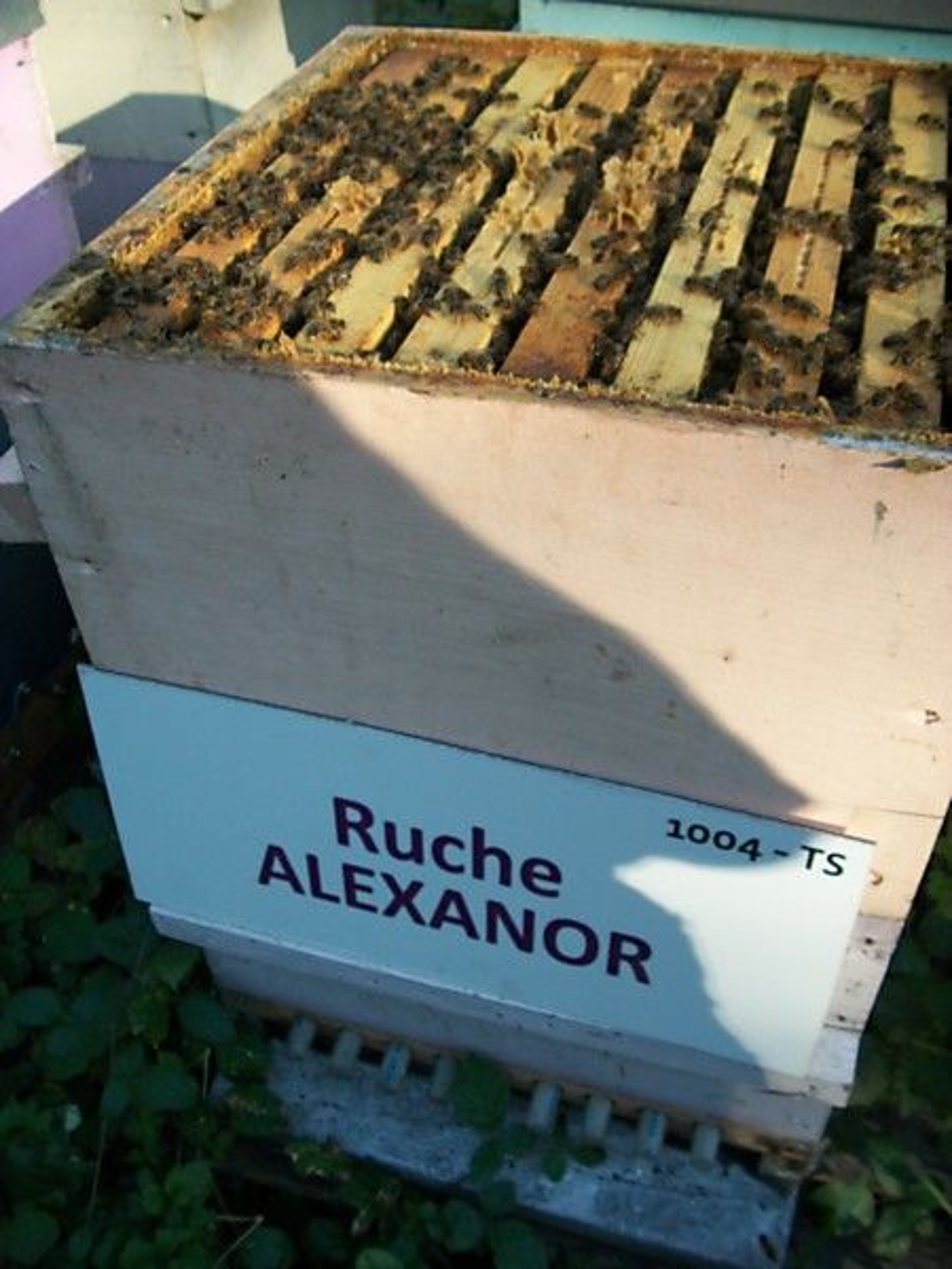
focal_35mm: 32
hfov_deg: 44.2
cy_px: 634
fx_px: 1173
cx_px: 476
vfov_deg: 56.8
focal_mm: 5.7
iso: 80
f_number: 2.9
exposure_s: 1/200
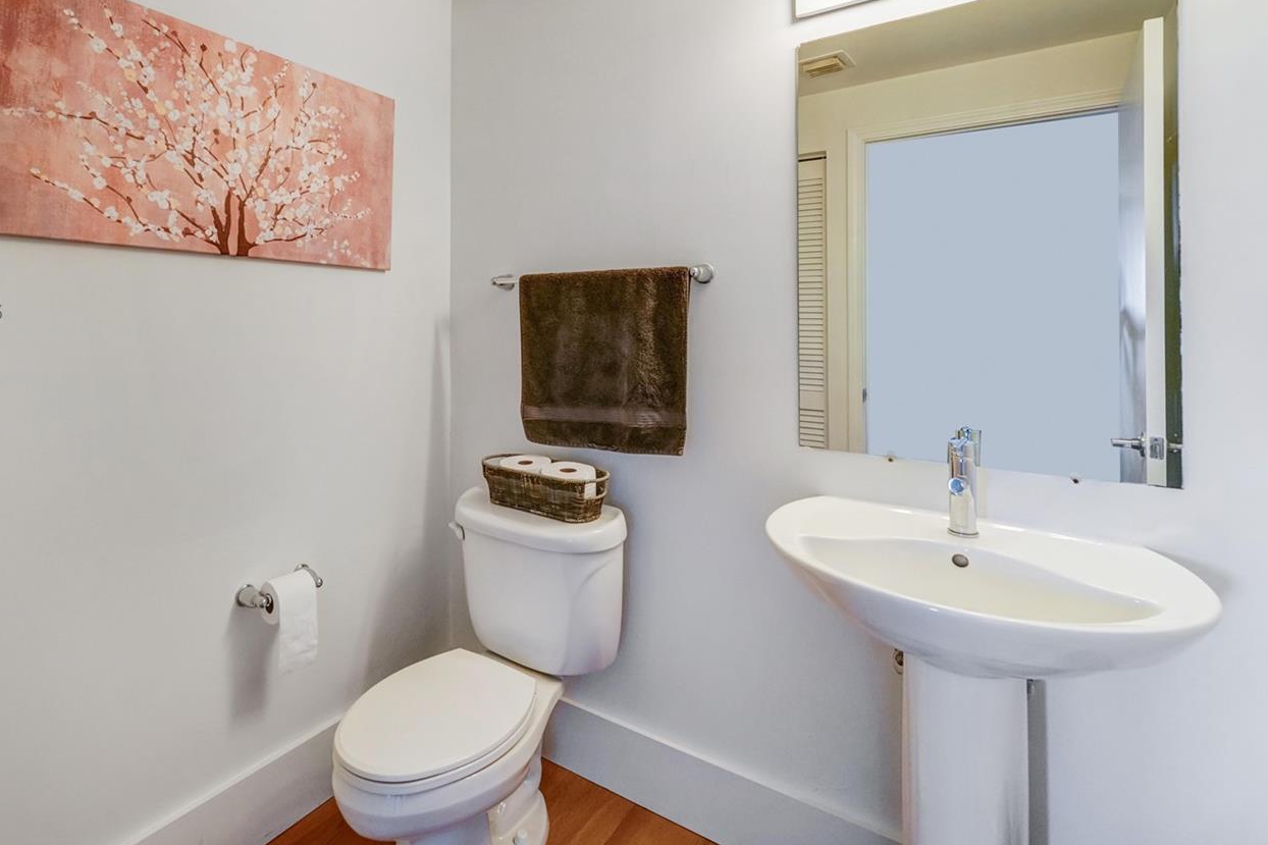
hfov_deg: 88.5
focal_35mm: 18
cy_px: 313
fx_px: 634
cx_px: 490
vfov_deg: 66.3
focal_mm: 14
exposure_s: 1/30
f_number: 9
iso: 1000
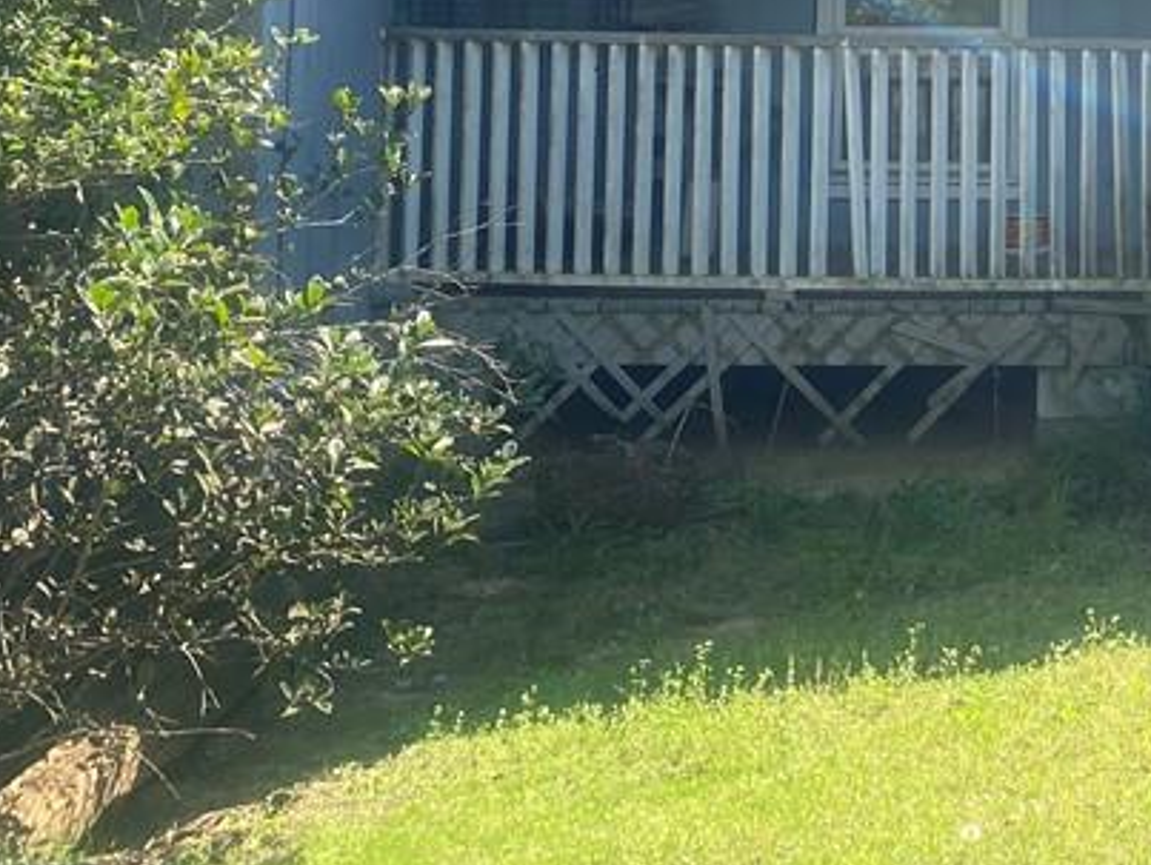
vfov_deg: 20.9
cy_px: -160
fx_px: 2196
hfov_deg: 27.8
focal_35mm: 66
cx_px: 1120
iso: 32
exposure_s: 1/1093
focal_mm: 4.25
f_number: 1.8
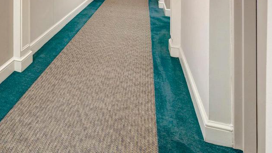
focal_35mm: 38
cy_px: -46
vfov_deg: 26.5
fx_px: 274
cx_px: -26
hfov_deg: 42.0
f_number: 8
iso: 1250
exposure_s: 1/10
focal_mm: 16
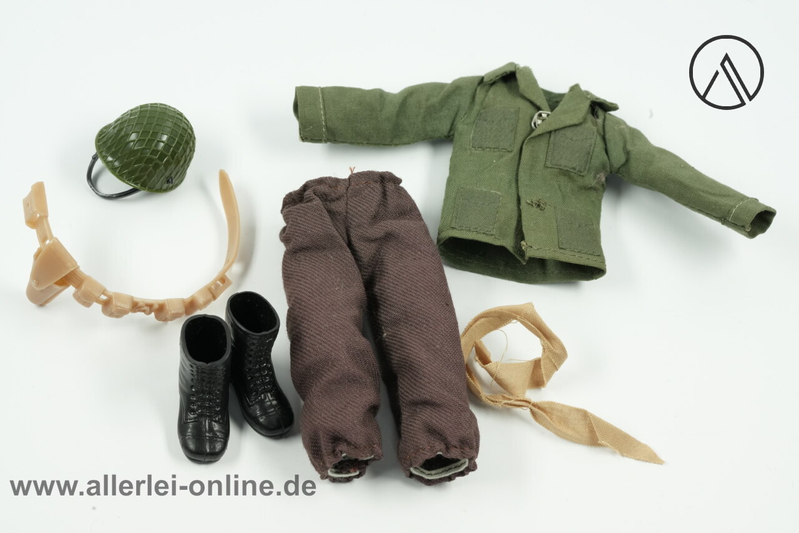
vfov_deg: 15.2
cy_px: 266
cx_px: 400
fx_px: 1997
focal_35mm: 90
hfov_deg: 22.6
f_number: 16
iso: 2500
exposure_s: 1/40
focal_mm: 90
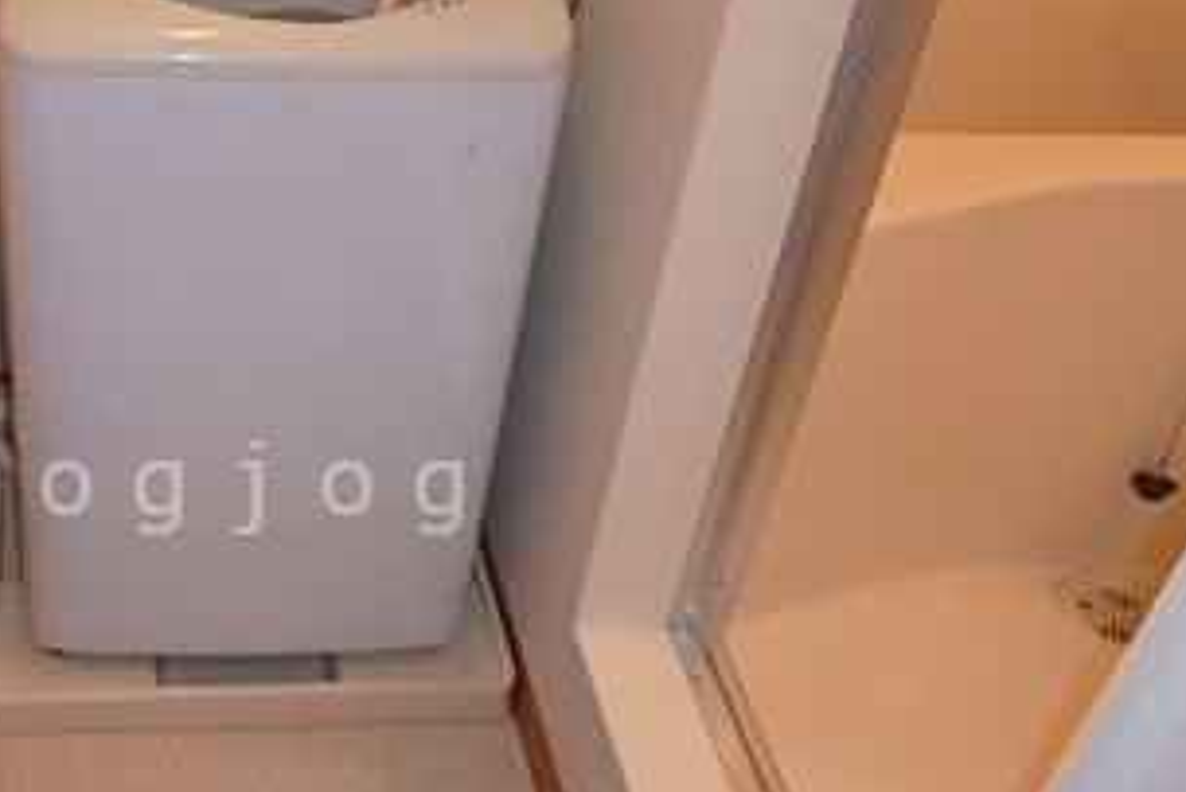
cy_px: 488
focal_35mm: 46
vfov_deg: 29.2
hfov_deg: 40.7
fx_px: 1516
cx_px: 218
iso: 400
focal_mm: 3.7
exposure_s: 1/30
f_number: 3.5
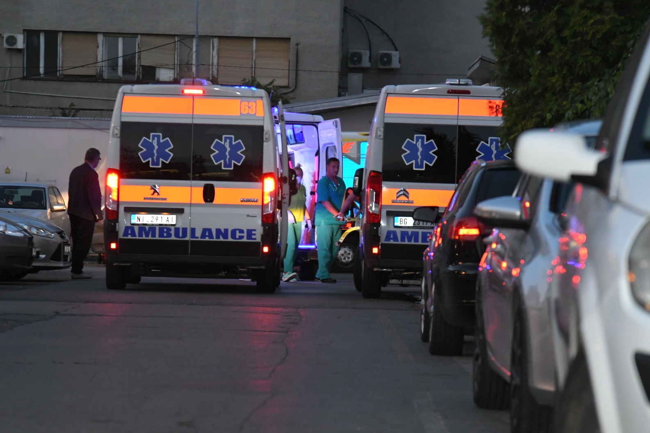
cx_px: 329
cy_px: 219
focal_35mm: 184
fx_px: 3322
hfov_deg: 11.2
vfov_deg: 7.5
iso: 3200
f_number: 4
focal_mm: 120
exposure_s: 1/200
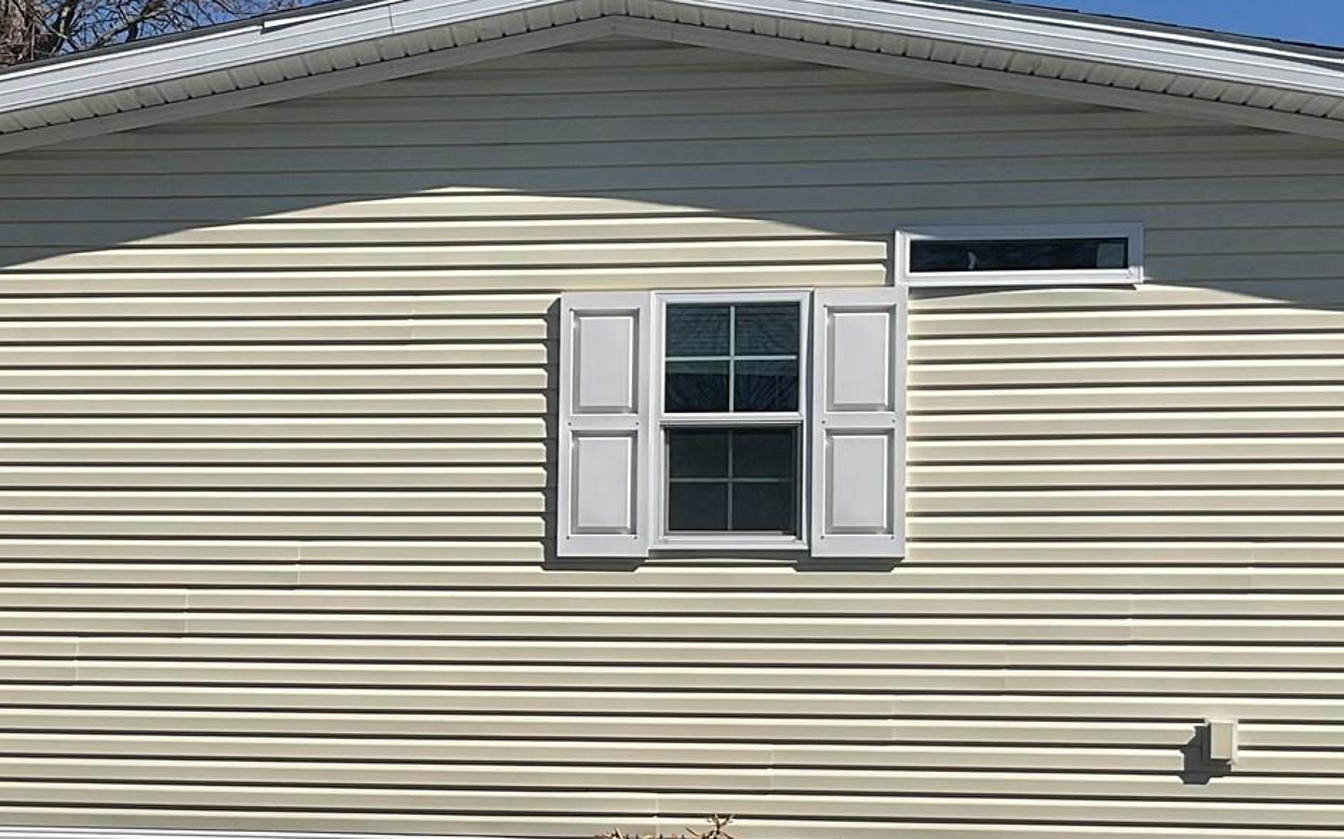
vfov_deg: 19.2
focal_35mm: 67
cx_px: 433
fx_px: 2454
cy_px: 673
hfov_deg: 30.4
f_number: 1.8
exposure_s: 1/3534
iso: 20
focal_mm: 3
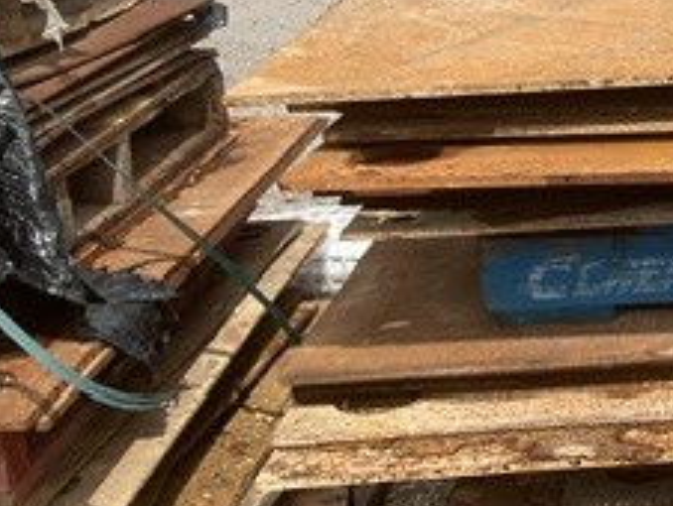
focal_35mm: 82
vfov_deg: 18.0
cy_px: 277
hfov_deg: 21.5
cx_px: 873
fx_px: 1596
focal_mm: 3
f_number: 1.8
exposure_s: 1/1848
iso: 16
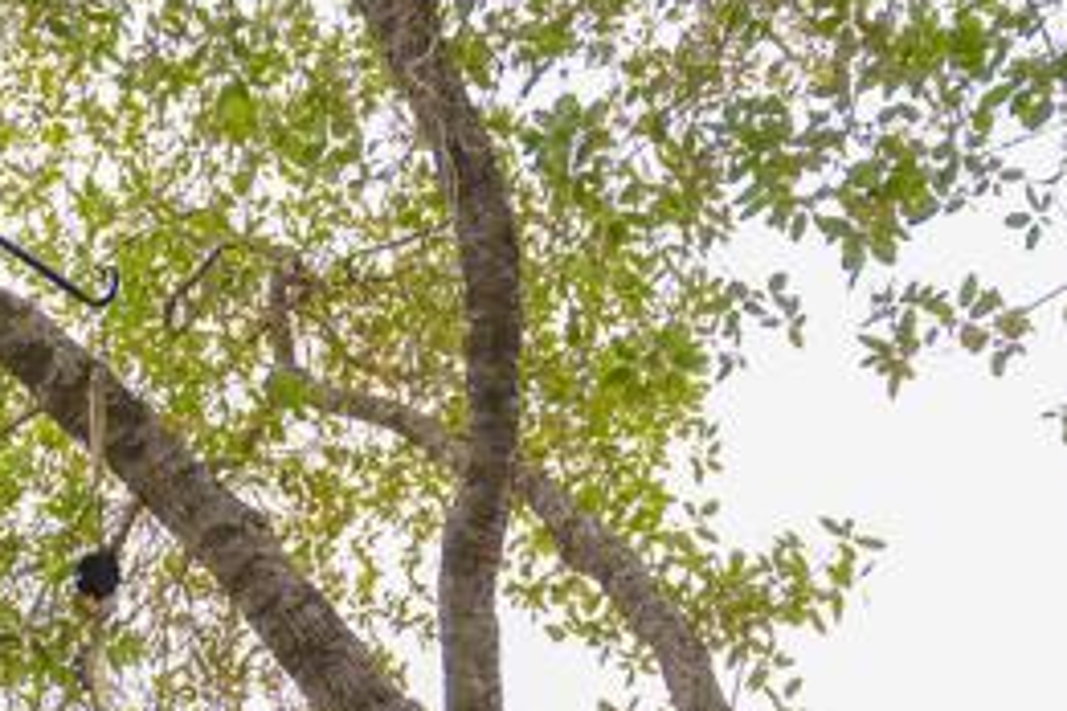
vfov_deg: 13.5
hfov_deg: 20.0
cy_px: 1150
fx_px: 2786
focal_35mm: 94
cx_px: -307
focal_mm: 24
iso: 2500
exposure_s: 1/2000
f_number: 2.8
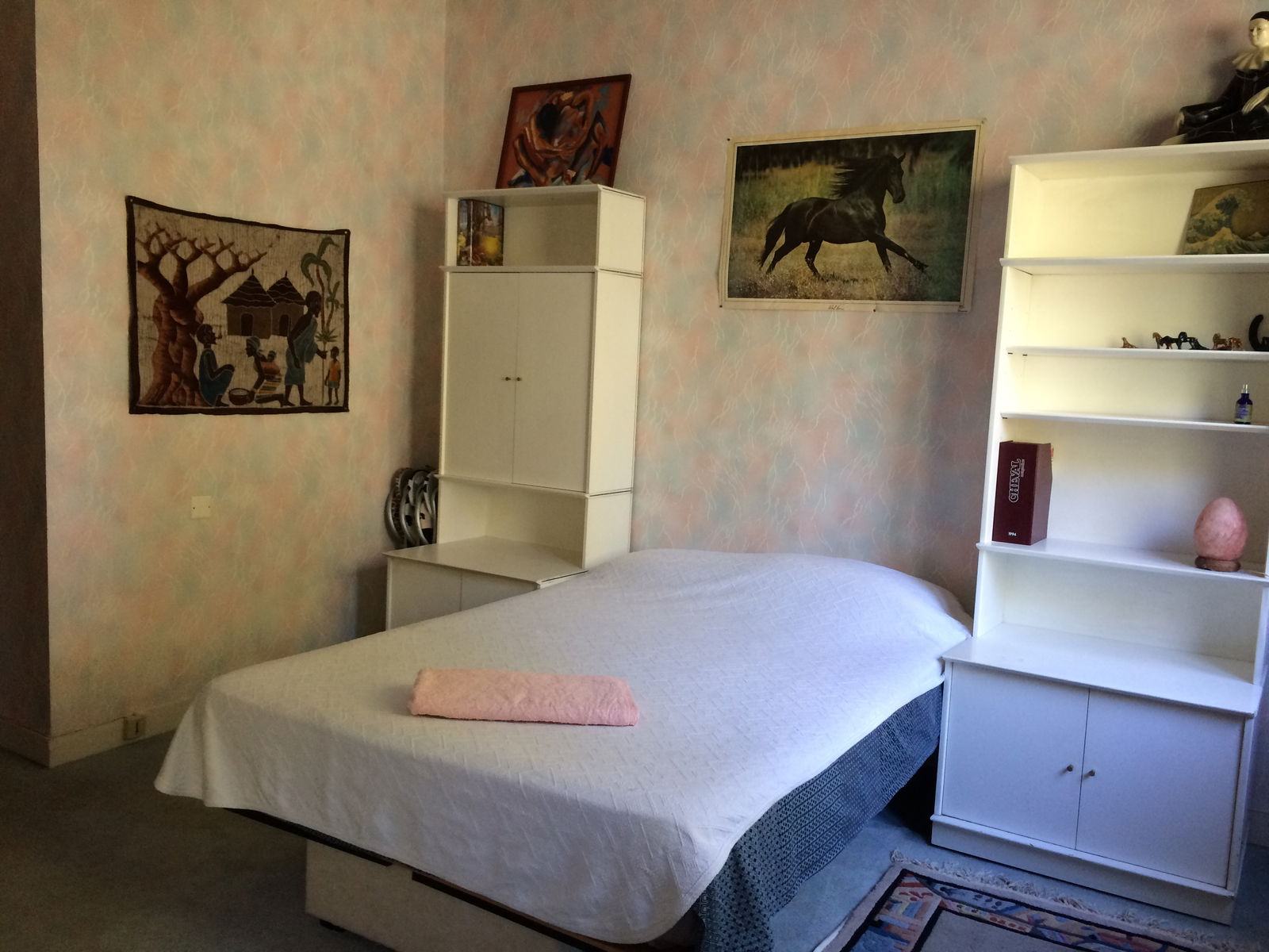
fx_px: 1063
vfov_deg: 48.2
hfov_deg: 61.7
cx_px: 634
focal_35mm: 29
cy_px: 476
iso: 64
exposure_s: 1/33
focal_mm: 4.15
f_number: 2.2
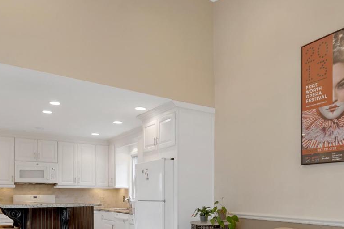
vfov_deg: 40.3
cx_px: 188
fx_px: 287
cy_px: 207
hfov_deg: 61.8
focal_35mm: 30
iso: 1250
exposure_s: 1/40
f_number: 8
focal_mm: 16
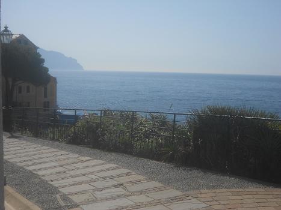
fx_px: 349
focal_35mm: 43
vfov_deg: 33.6
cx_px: 140
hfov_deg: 43.9
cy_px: 105
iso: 80
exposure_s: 1/1250
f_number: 4.2
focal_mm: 7.7
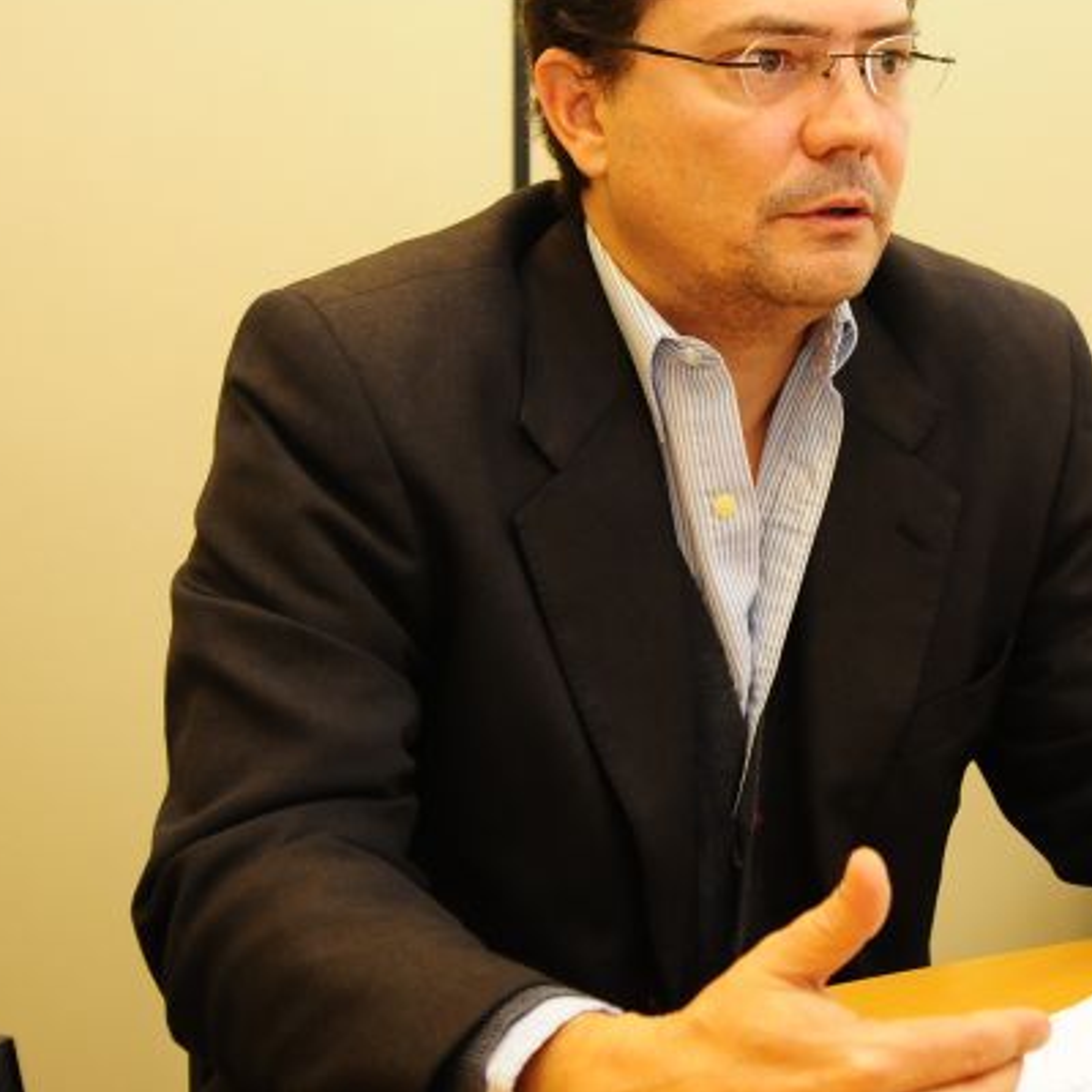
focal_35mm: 66
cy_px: 429
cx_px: 835
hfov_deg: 25.8
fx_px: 2354
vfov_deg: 26.1
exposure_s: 1/100
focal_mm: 23
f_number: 3.2
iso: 800
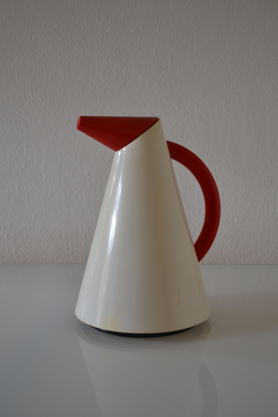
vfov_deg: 53.1
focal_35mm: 36
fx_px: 417
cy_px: 208
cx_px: 139
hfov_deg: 36.9
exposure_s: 1/30
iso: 400
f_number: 4
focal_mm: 24
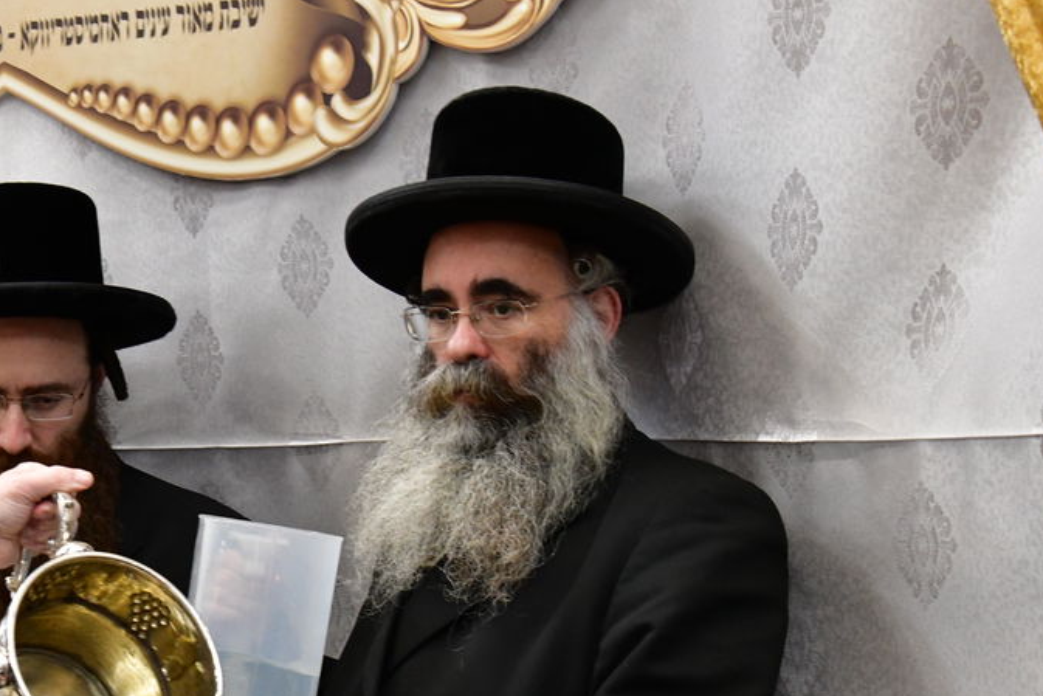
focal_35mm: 79
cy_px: 522
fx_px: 2289
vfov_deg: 17.2
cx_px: 91
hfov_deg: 24.9
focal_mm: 38
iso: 3200
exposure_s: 1/100
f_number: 5.6
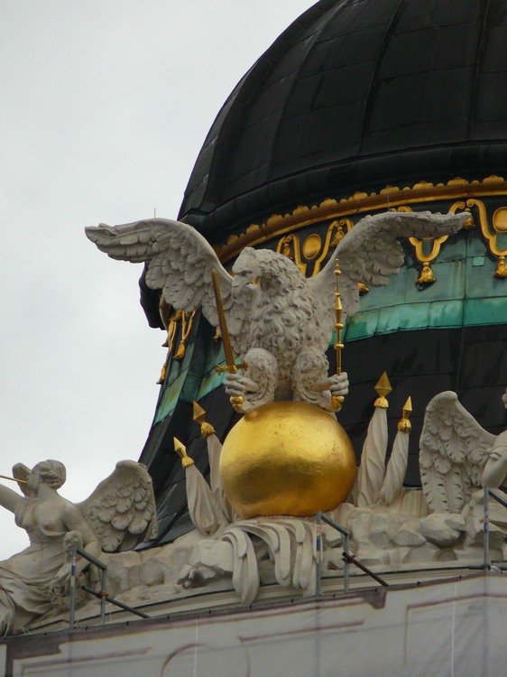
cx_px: 254
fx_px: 7816
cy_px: 338
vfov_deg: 5.0
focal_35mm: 400
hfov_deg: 3.7
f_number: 3.7
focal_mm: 84.6
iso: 320
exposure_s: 1/125
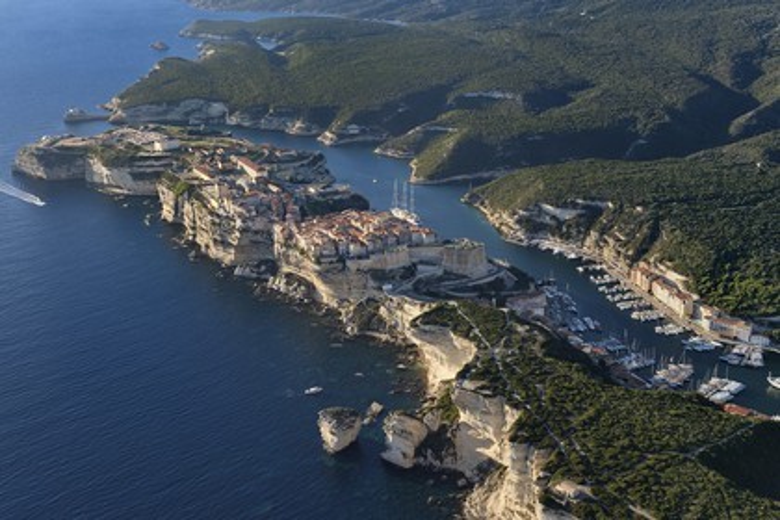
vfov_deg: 28.1
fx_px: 1040
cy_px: 260
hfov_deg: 41.1
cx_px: 390
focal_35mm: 48
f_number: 9
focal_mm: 48
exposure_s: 1/640
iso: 400
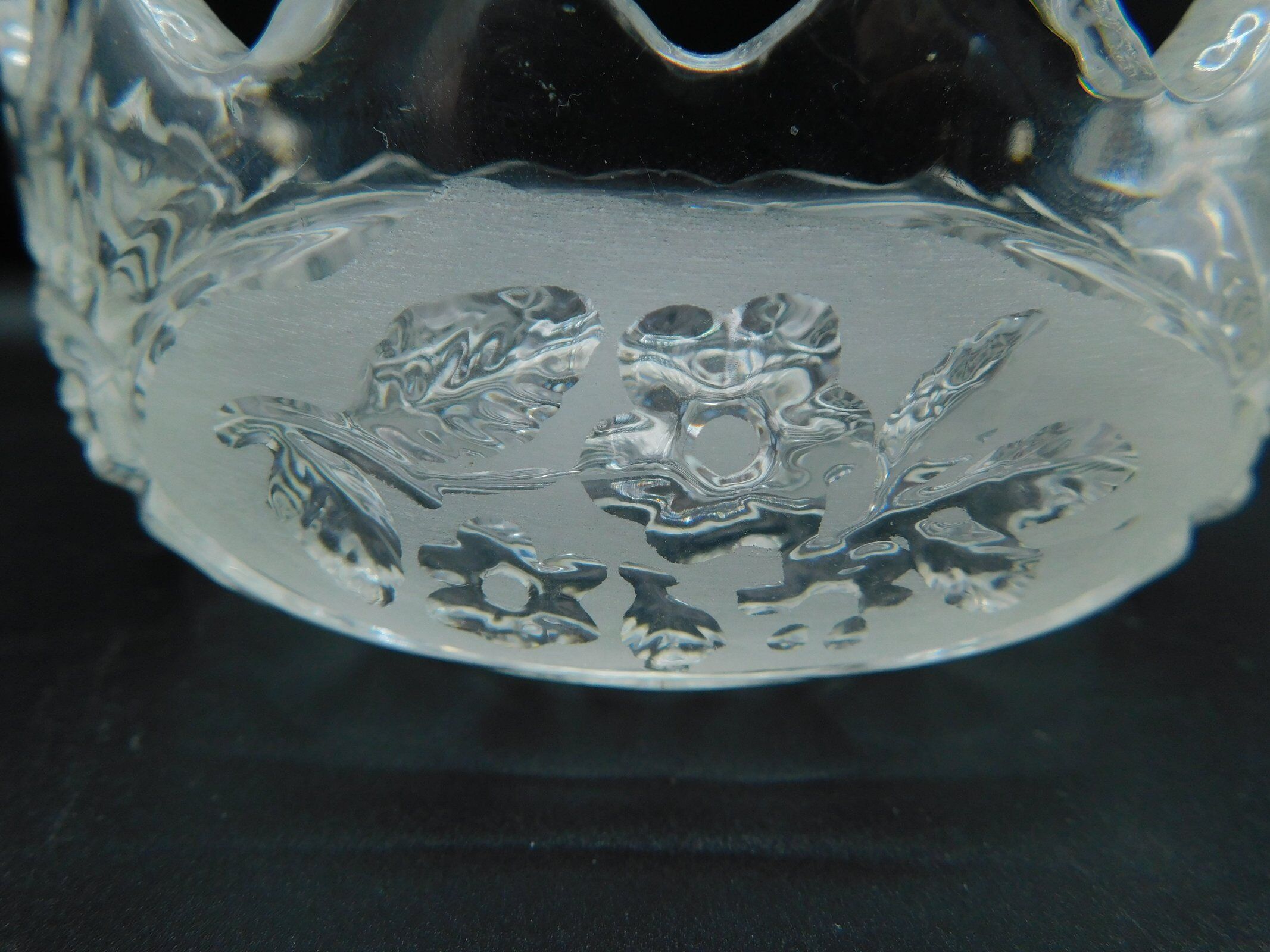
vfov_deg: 58.9
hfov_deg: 73.9
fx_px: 844
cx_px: 635
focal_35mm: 23
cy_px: 476
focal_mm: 4
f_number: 3
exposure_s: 1/125
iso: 125
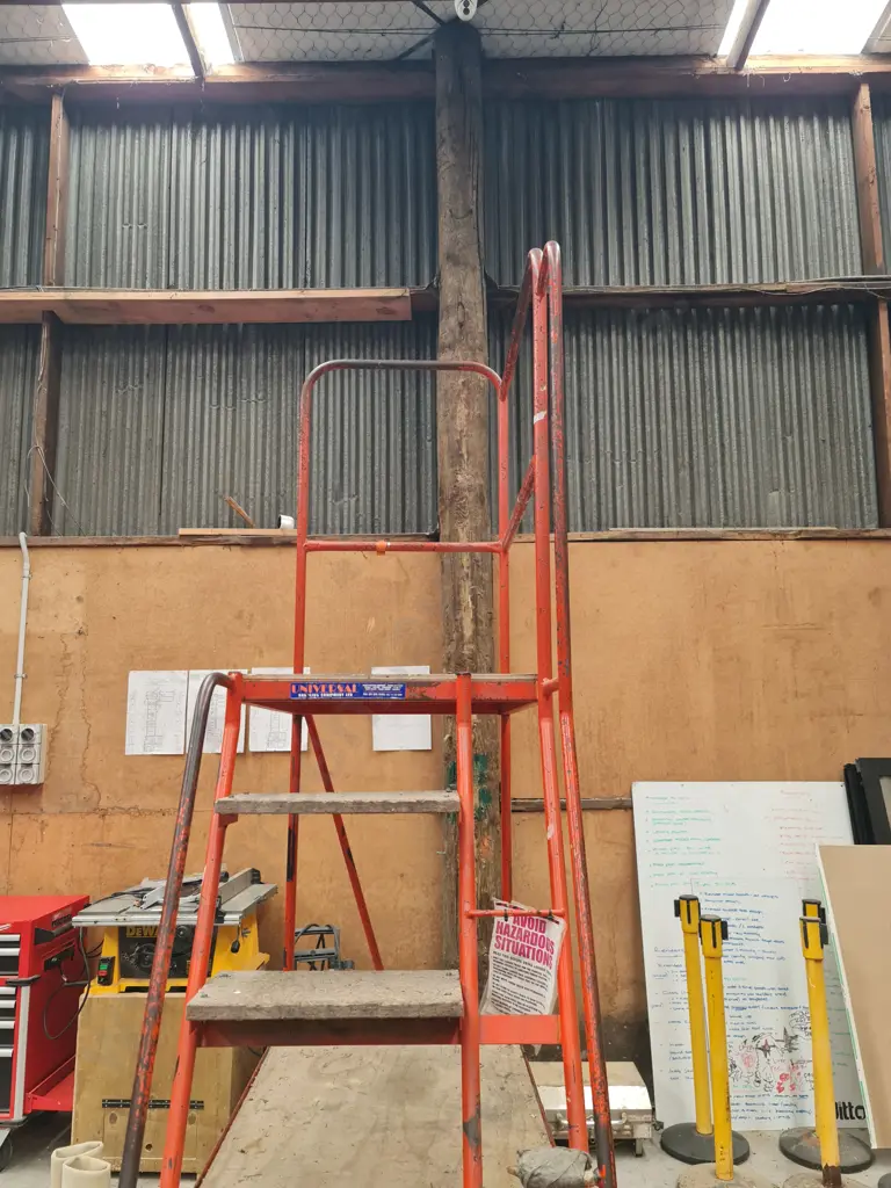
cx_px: 446
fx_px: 858
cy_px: 594
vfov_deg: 69.4
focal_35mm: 25
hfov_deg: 54.9
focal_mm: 7
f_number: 1.8
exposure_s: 1/120
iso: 160
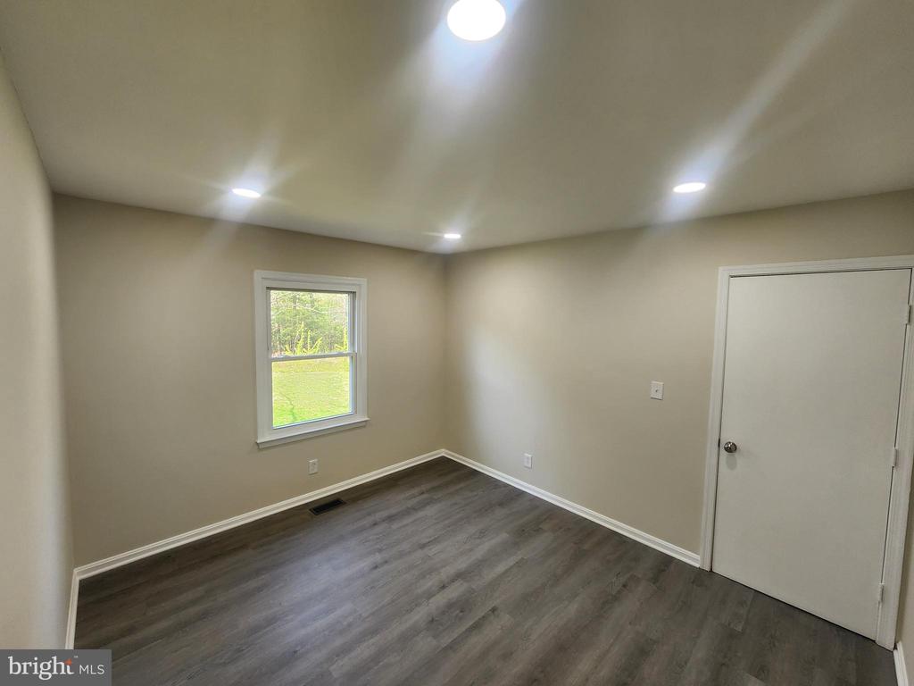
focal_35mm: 13
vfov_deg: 89.9
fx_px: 343
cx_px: 457
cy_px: 343
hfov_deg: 106.2
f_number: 2.2
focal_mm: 2.2
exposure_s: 1/60
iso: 80
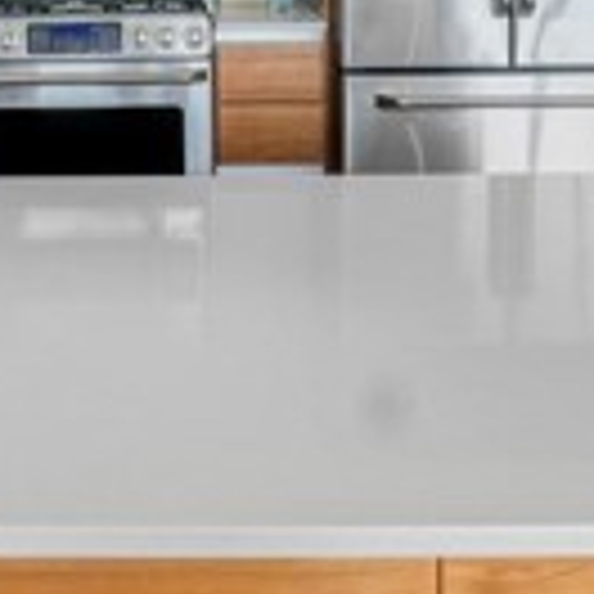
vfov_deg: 23.1
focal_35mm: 68
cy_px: -133
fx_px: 1321
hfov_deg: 24.7
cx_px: 76
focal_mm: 11
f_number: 7.1
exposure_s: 1/25
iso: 400
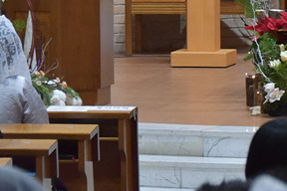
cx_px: 403
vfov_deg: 3.2
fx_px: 3380
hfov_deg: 4.8
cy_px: -75
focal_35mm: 424
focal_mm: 122
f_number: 5.6
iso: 4500
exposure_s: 1/200
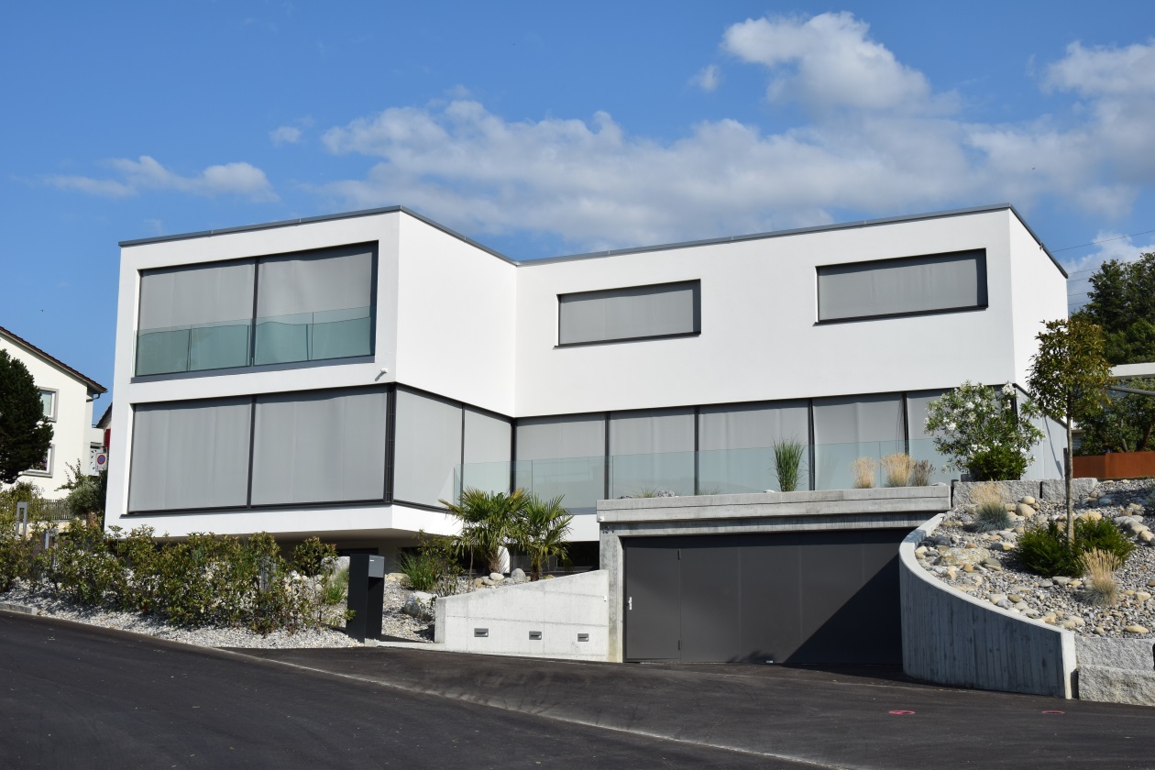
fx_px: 1636
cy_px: 385
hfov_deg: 38.9
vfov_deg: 26.5
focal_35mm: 51
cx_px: 578
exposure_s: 1/500
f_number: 11
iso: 200
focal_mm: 34
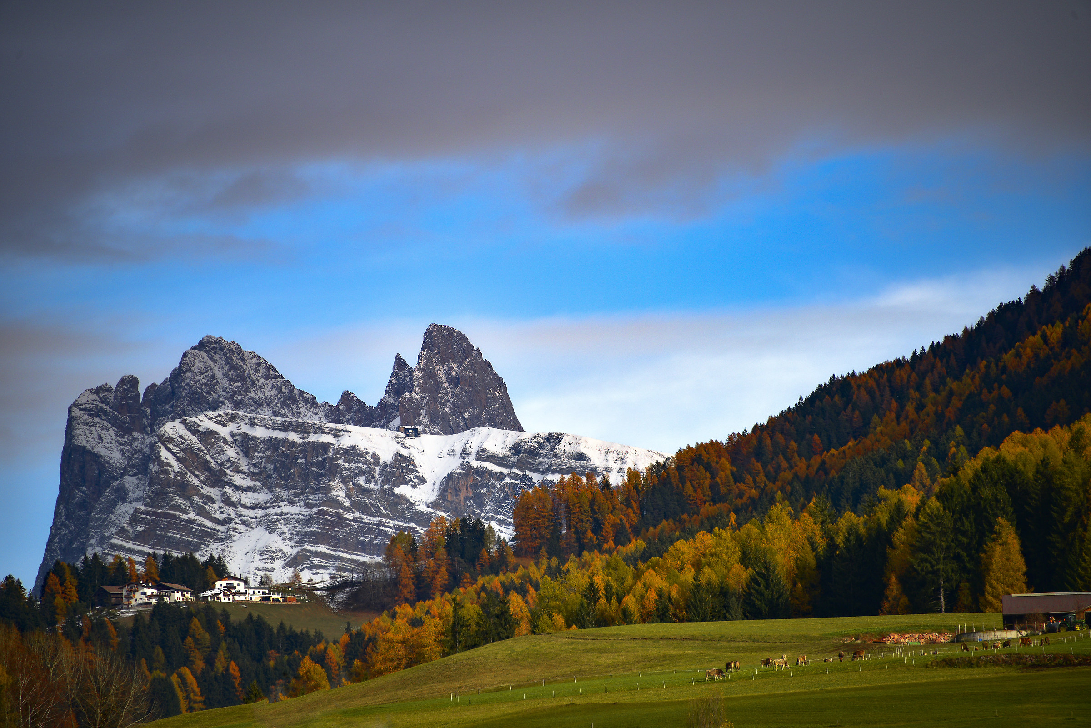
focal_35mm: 300
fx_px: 9093
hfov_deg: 6.9
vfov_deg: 4.6
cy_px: 364
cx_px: 546
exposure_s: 1/640
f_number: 5.6
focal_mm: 300
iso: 125
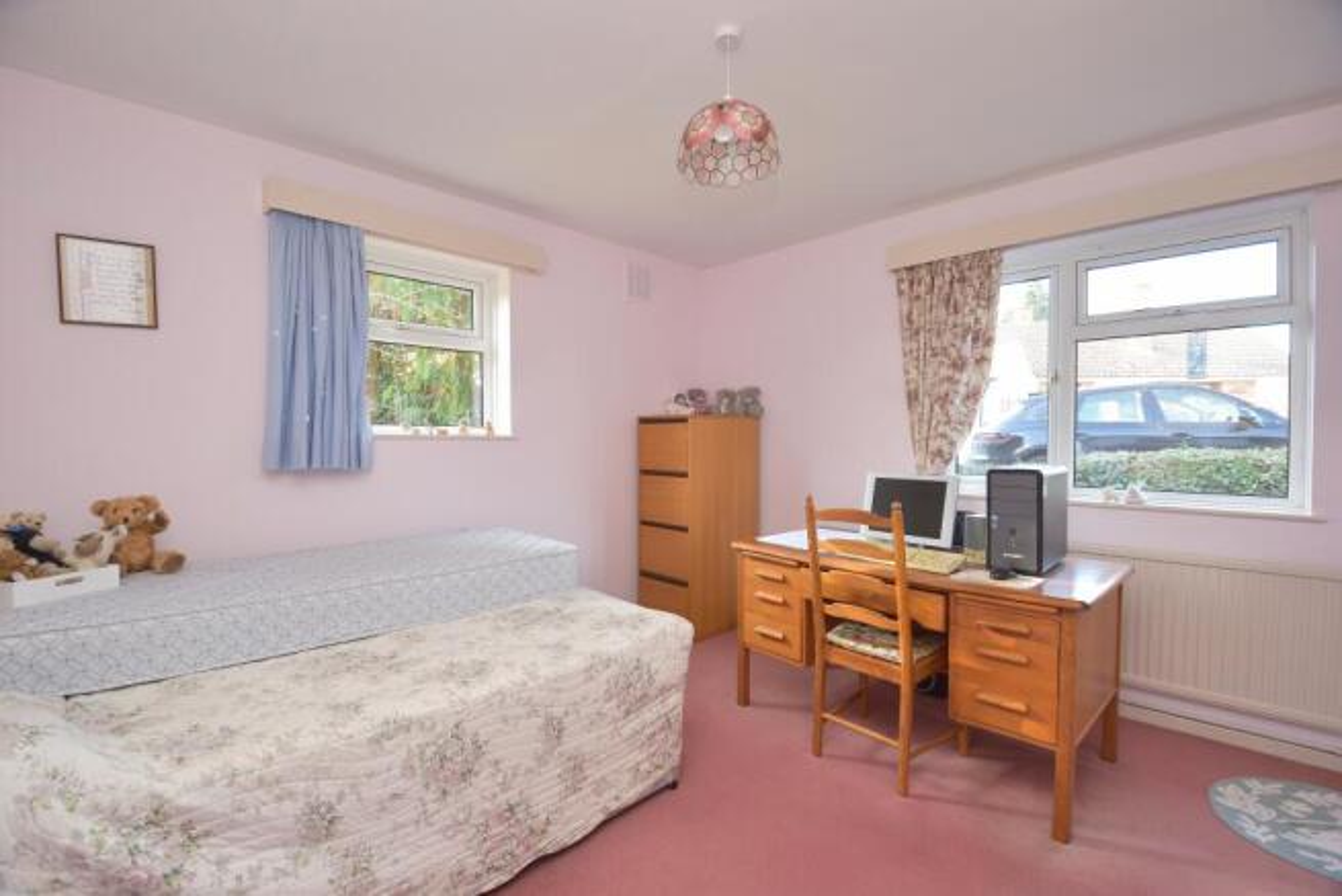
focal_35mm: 15
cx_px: 671
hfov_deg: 100.4
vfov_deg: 77.4
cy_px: 448
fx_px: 559
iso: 200
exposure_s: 1/30
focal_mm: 10
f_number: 4
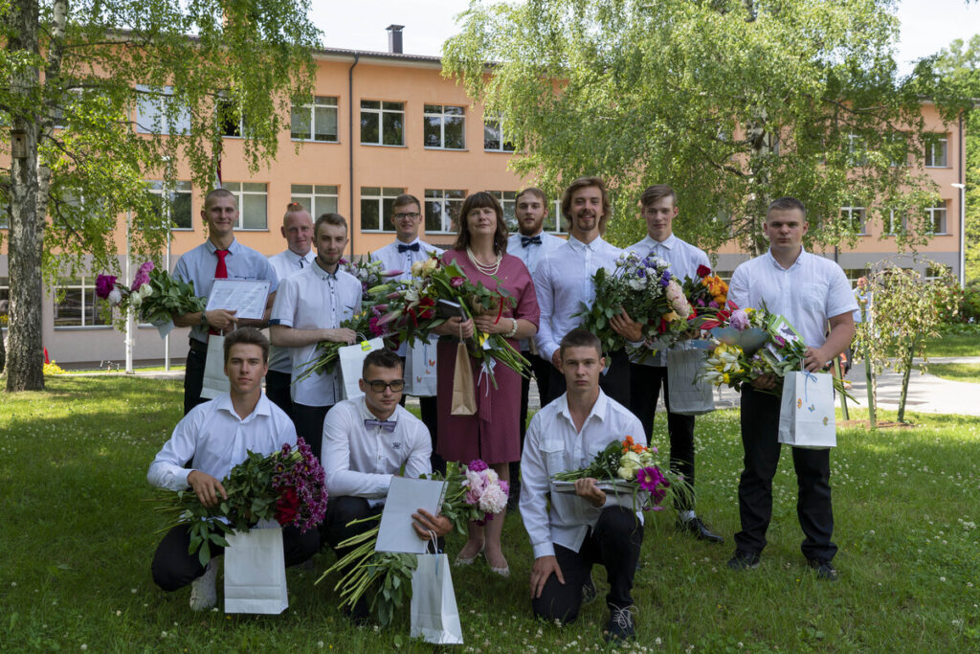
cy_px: 327
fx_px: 871
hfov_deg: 58.7
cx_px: 490
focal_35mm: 32
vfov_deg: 41.1
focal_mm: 32
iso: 160
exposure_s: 1/250
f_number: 6.3
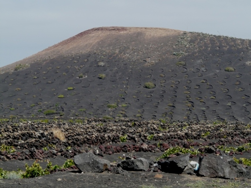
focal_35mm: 135
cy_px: 94
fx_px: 979
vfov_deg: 11.0
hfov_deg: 14.6
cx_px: 126
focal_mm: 22.1
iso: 100
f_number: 5.6
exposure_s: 1/250
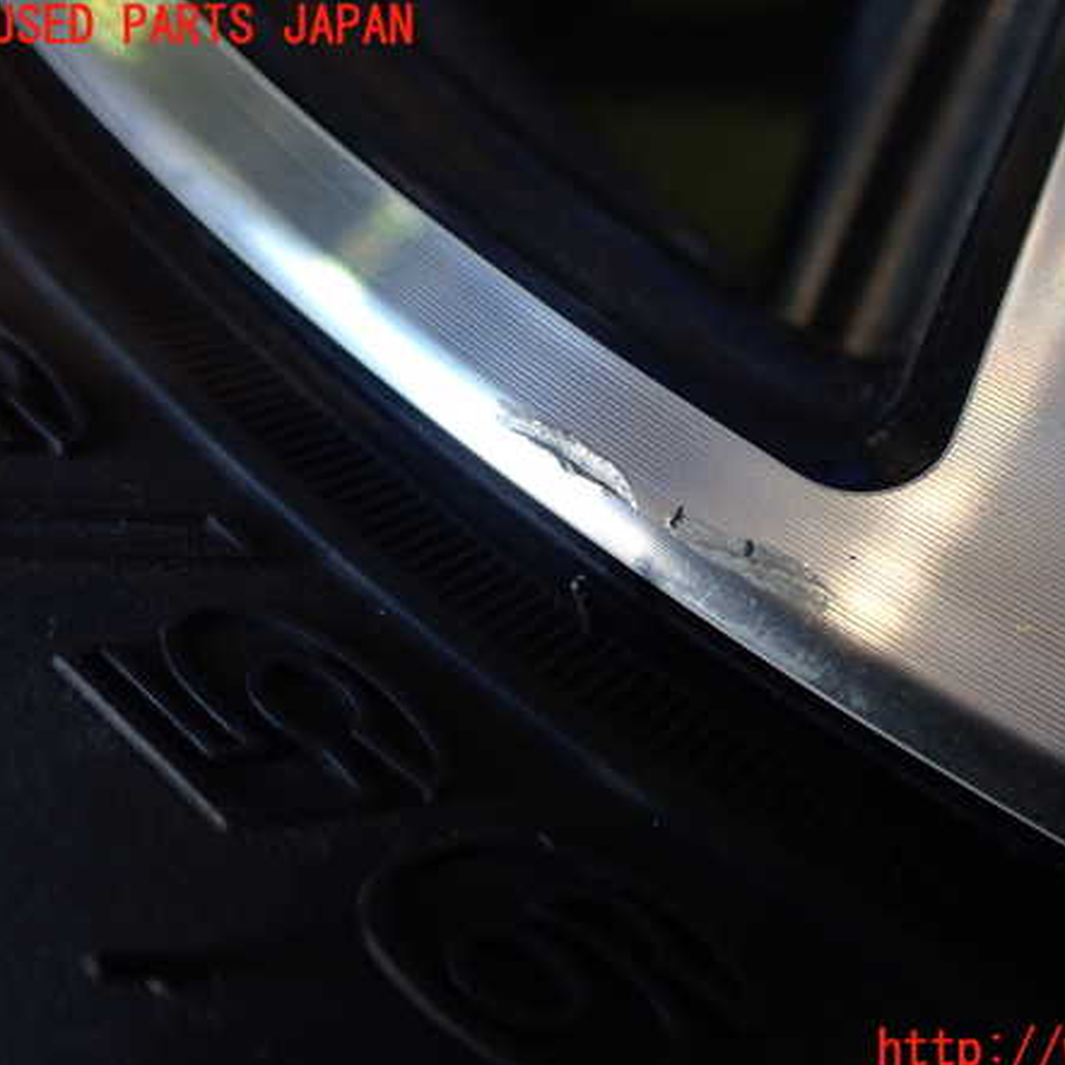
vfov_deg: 46.0
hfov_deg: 45.4
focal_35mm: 36
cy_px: 540
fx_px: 1253
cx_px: 699
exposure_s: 1/125
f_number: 2.3
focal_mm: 5.4
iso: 320
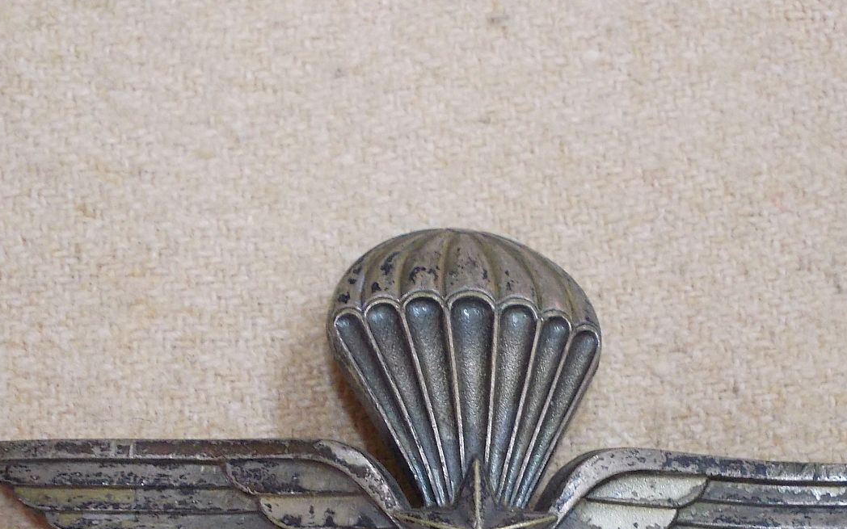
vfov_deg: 18.1
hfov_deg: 29.0
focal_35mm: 71
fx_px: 1639
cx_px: 440
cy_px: 475
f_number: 3.3
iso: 200
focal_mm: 6.1
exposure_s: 1/8
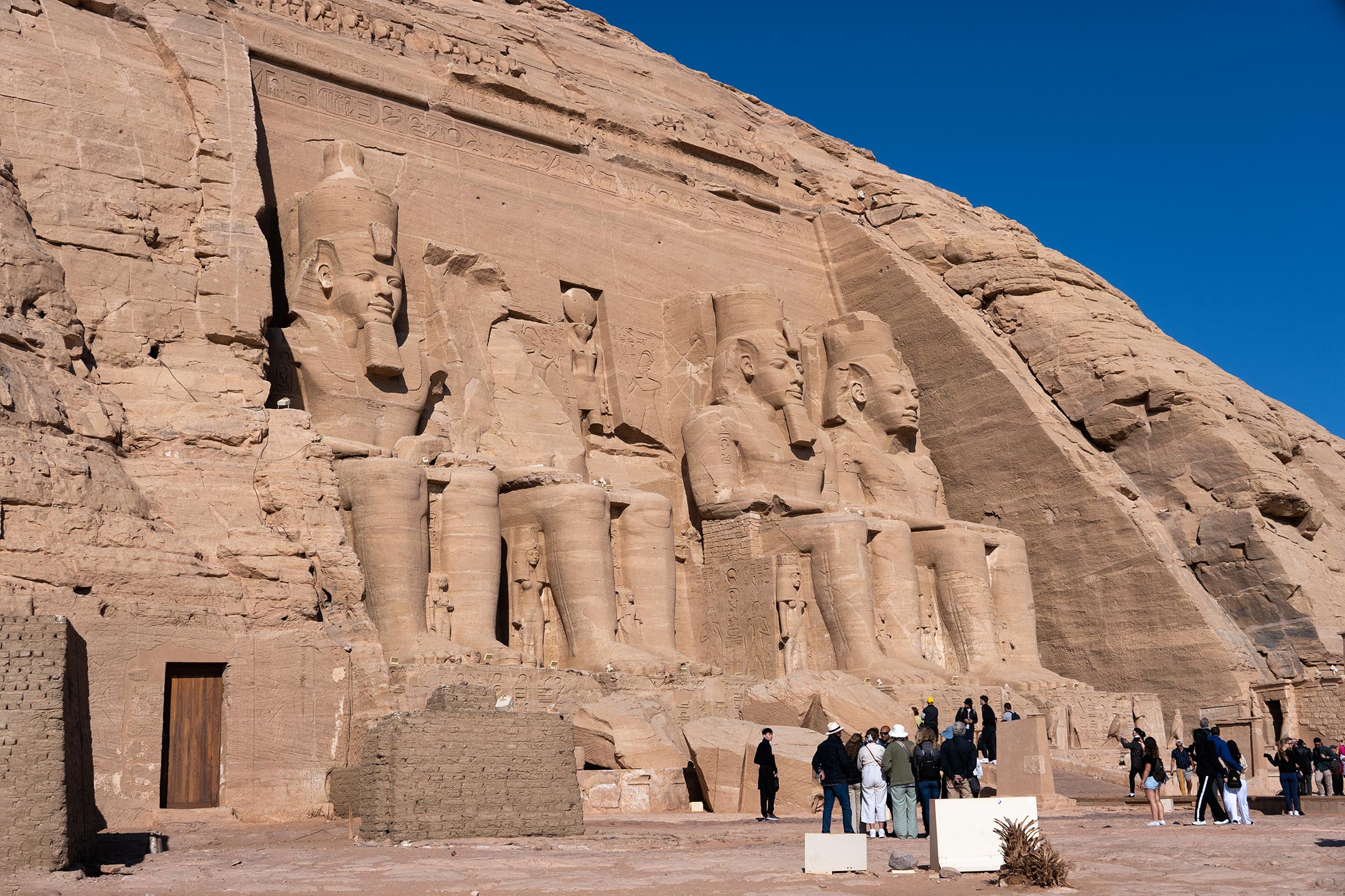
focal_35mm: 41
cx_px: 672
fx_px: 1524
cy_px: 448
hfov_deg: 47.6
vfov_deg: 32.8
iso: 100
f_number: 5.6
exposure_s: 1/2000
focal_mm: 27.2
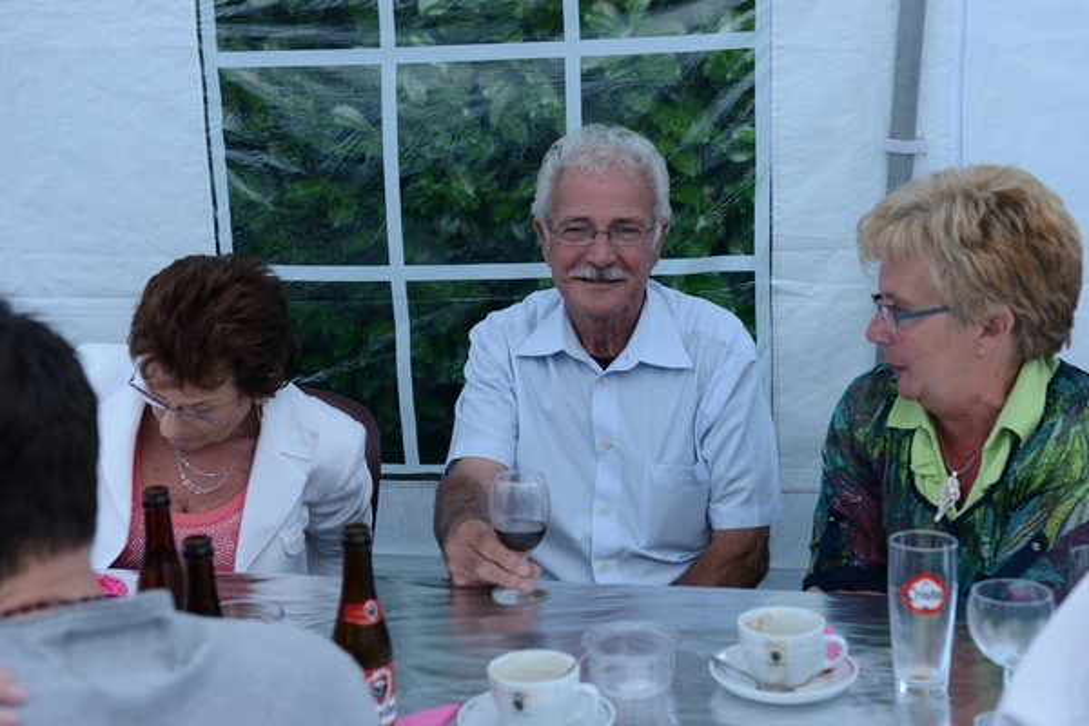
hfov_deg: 34.5
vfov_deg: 23.4
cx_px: 544
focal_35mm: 58
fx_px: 1754
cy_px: 363
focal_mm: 58
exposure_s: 1/125
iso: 1250
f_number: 5.6
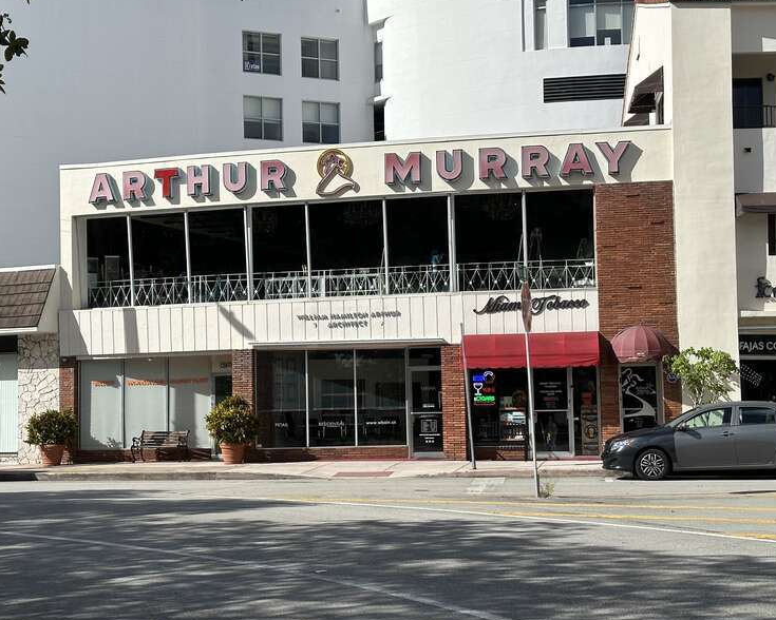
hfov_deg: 36.7
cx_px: 385
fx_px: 1171
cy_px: 309
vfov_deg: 29.7
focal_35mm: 51
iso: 64
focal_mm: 6.86
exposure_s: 1/6623
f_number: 1.78
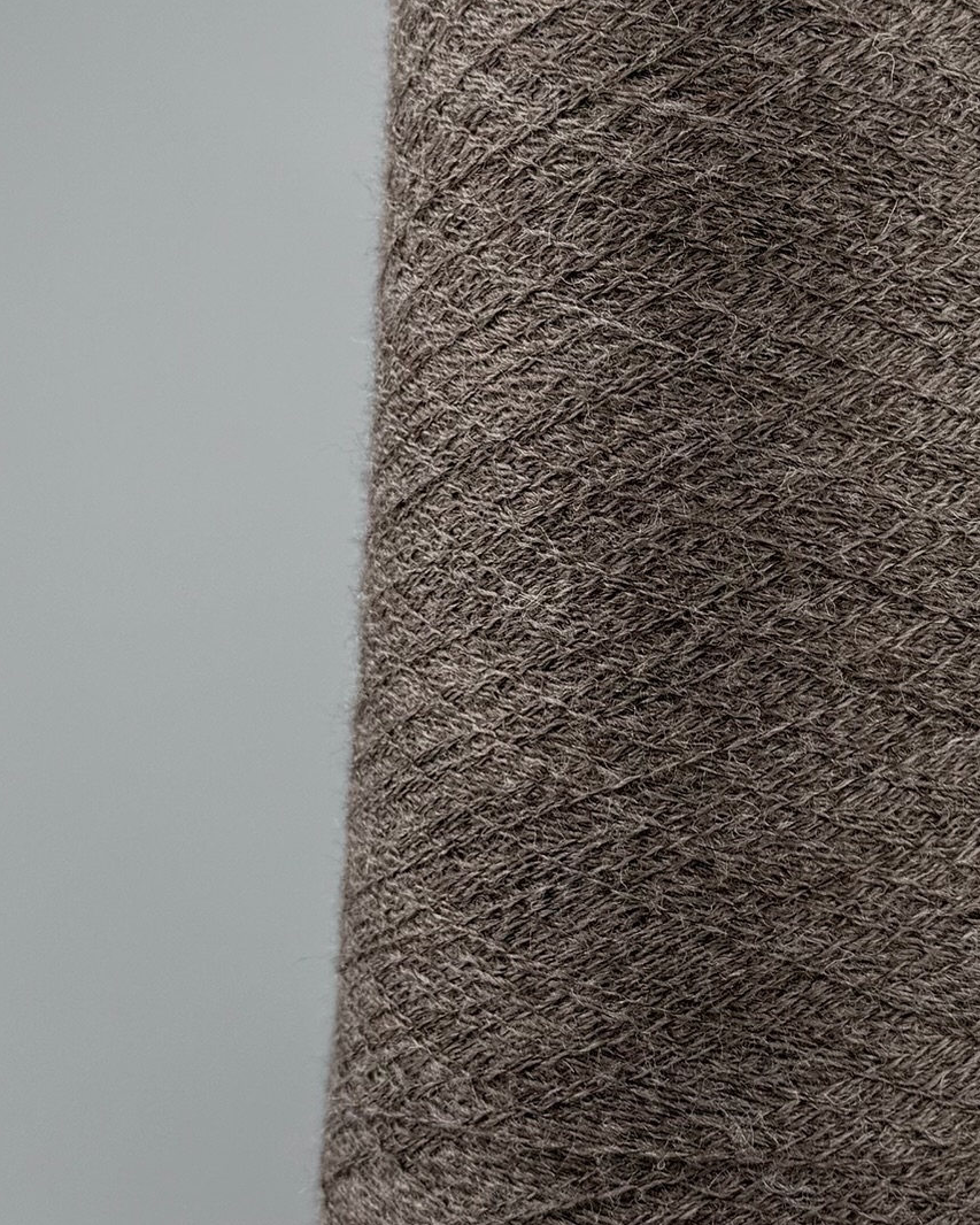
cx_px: 780
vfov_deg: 41.1
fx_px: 1631
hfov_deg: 32.5
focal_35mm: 45
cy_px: 567
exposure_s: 1/504
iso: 80
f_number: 1.78
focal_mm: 6.76
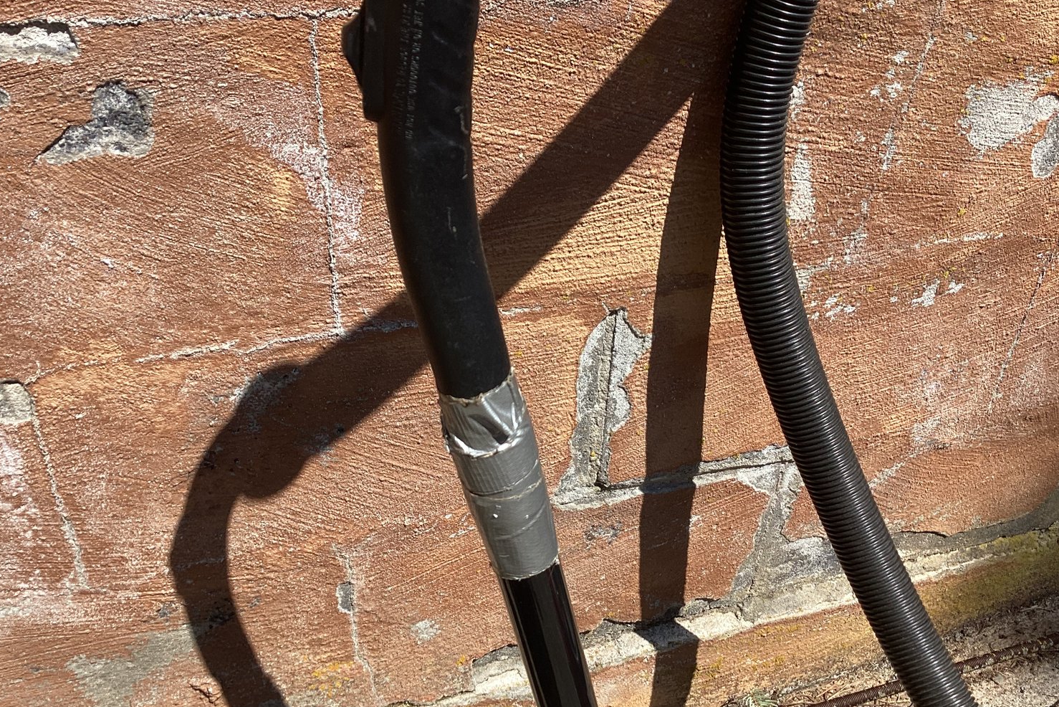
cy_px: 405
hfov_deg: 57.2
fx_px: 971
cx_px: 525
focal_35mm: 33
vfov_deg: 39.9
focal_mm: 3.3
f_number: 2.4
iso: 25
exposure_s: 1/791
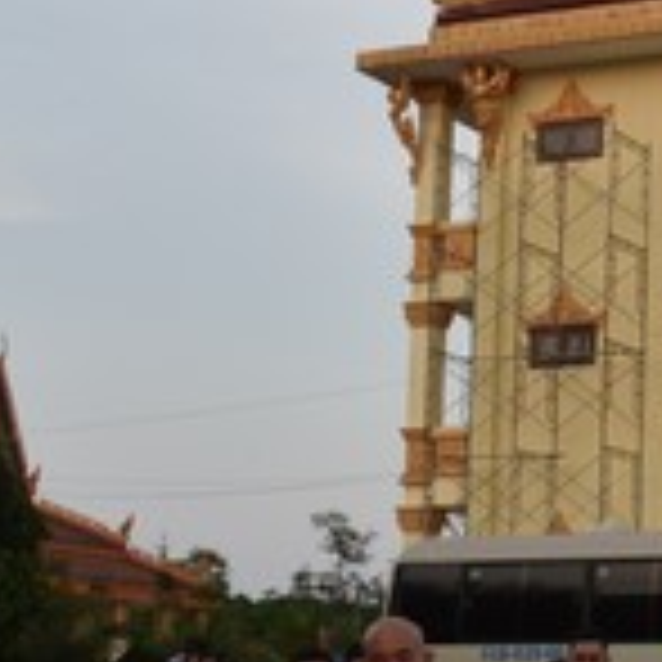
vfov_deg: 19.1
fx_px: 1947
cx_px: 1085
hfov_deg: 16.9
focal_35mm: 90
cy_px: 540
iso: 400
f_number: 5.6
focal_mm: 24
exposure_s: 1/125
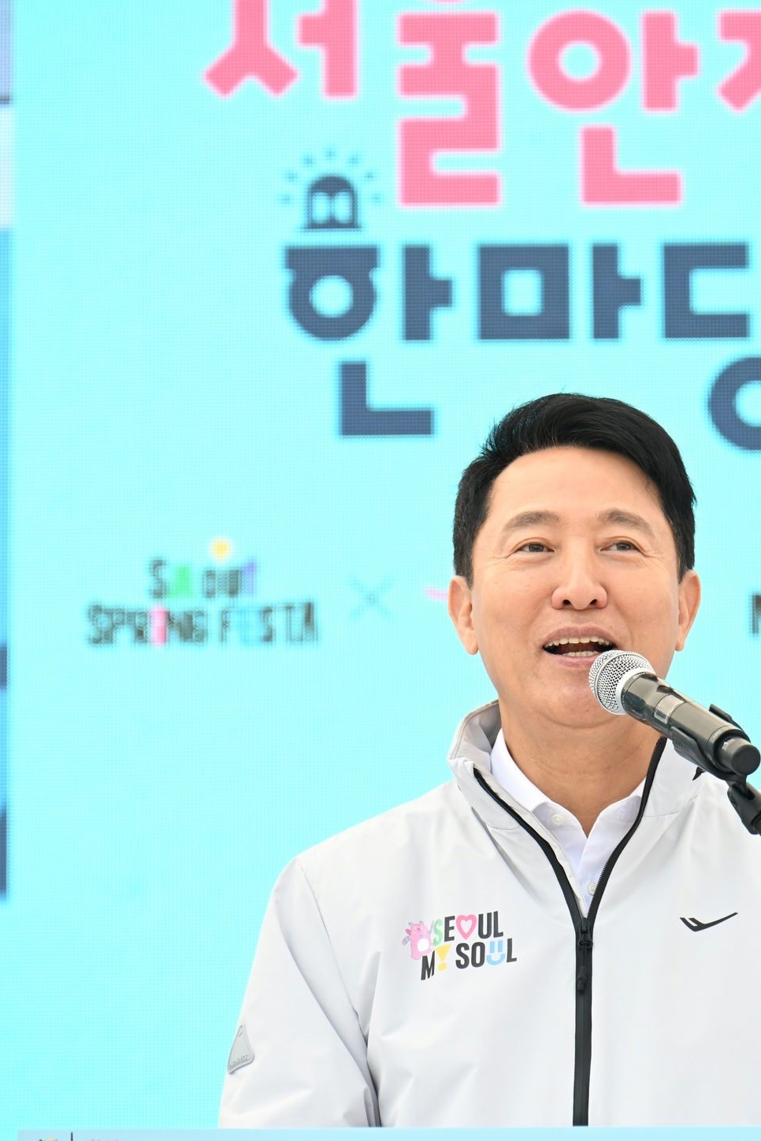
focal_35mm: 290
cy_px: 619
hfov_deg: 4.7
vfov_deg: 7.1
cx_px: 548
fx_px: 9190
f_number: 6.3
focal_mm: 200
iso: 500
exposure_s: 1/400
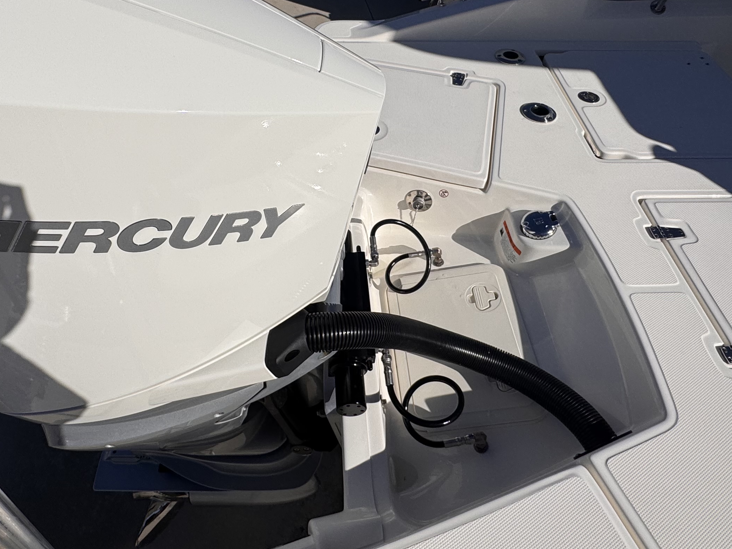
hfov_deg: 65.2
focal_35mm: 27
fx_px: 571
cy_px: 193
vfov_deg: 50.6
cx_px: 328
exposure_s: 1/7299
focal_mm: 2.22
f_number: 2.2
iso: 32
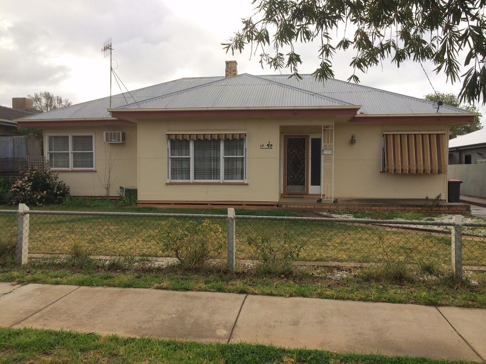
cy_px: 182
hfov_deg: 60.0
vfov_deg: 46.8
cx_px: 243
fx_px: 421
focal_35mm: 30
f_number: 2.2
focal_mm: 4.12
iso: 50
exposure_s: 1/2160
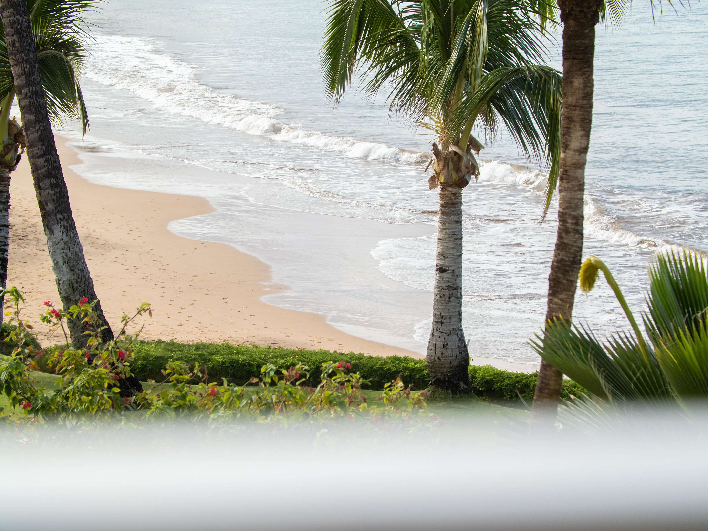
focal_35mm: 127
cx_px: 366
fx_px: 2598
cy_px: 254
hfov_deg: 15.5
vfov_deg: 11.7
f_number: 5.6
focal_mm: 60
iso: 1000
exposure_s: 1/800
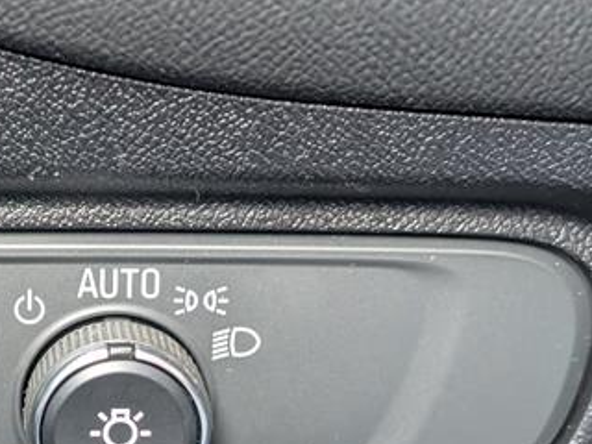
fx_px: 1676
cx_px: 122
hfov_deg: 19.8
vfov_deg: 15.0
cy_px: 322
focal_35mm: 98
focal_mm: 6.9
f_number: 1.68
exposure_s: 1/115
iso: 1010
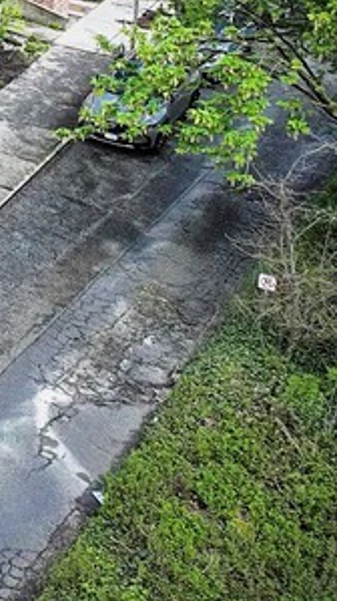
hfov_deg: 7.1
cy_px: -259
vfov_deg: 14.5
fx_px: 2226
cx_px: -863
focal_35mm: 140
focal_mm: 12.29
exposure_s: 1/2000
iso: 100
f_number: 2.8
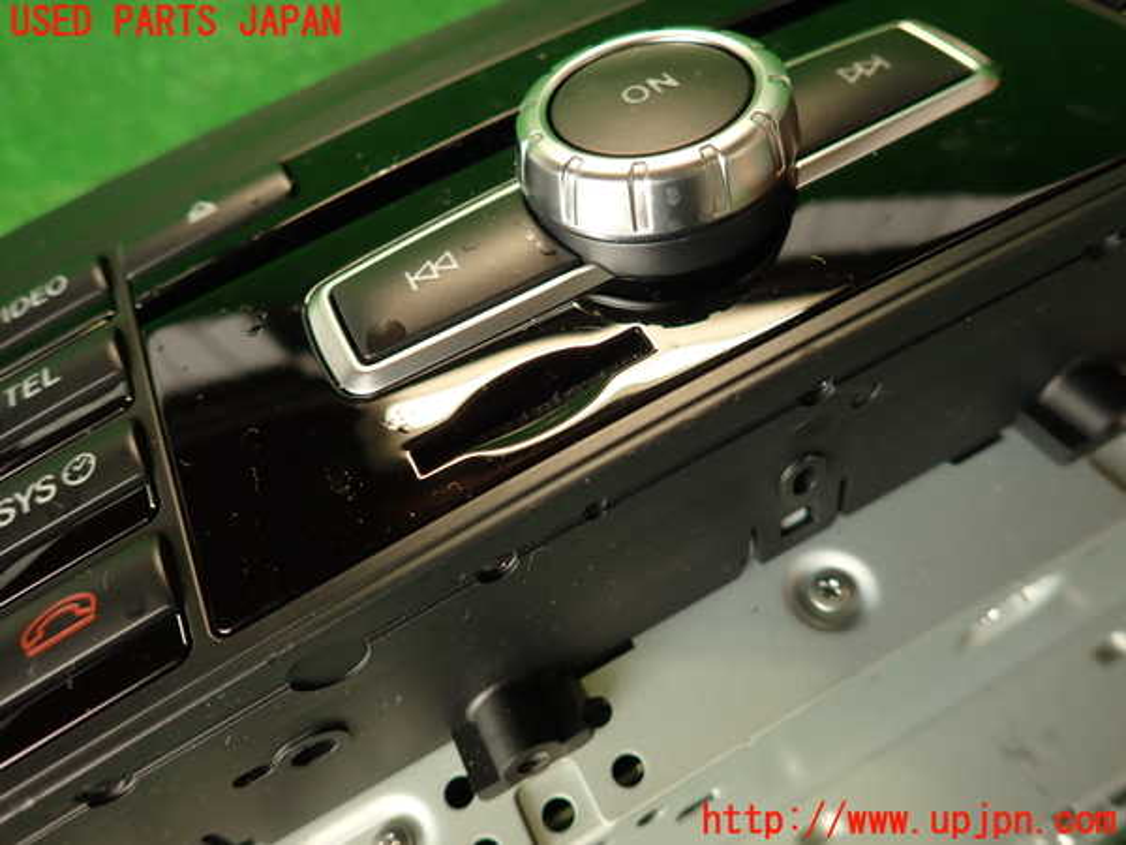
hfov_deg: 69.4
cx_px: 563
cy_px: 422
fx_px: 813
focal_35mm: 25
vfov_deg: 54.9
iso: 200
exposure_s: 1/60
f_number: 2
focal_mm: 4.5
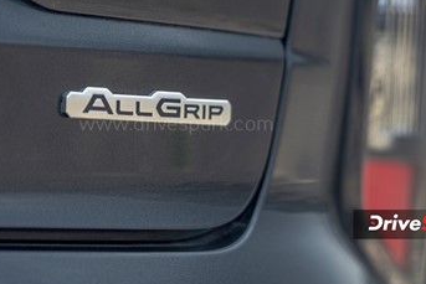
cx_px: 175
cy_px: 125
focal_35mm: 306
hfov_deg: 6.7
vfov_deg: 4.5
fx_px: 3622
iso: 100
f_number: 3.2
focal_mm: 175
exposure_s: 1/200
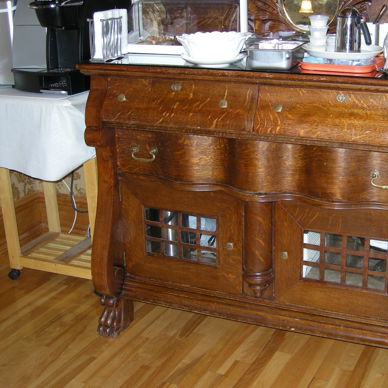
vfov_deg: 33.4
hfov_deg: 33.0
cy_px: 203
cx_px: 270
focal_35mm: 51
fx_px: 647
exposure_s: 1/60
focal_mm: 7.5
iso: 136
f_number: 2.7
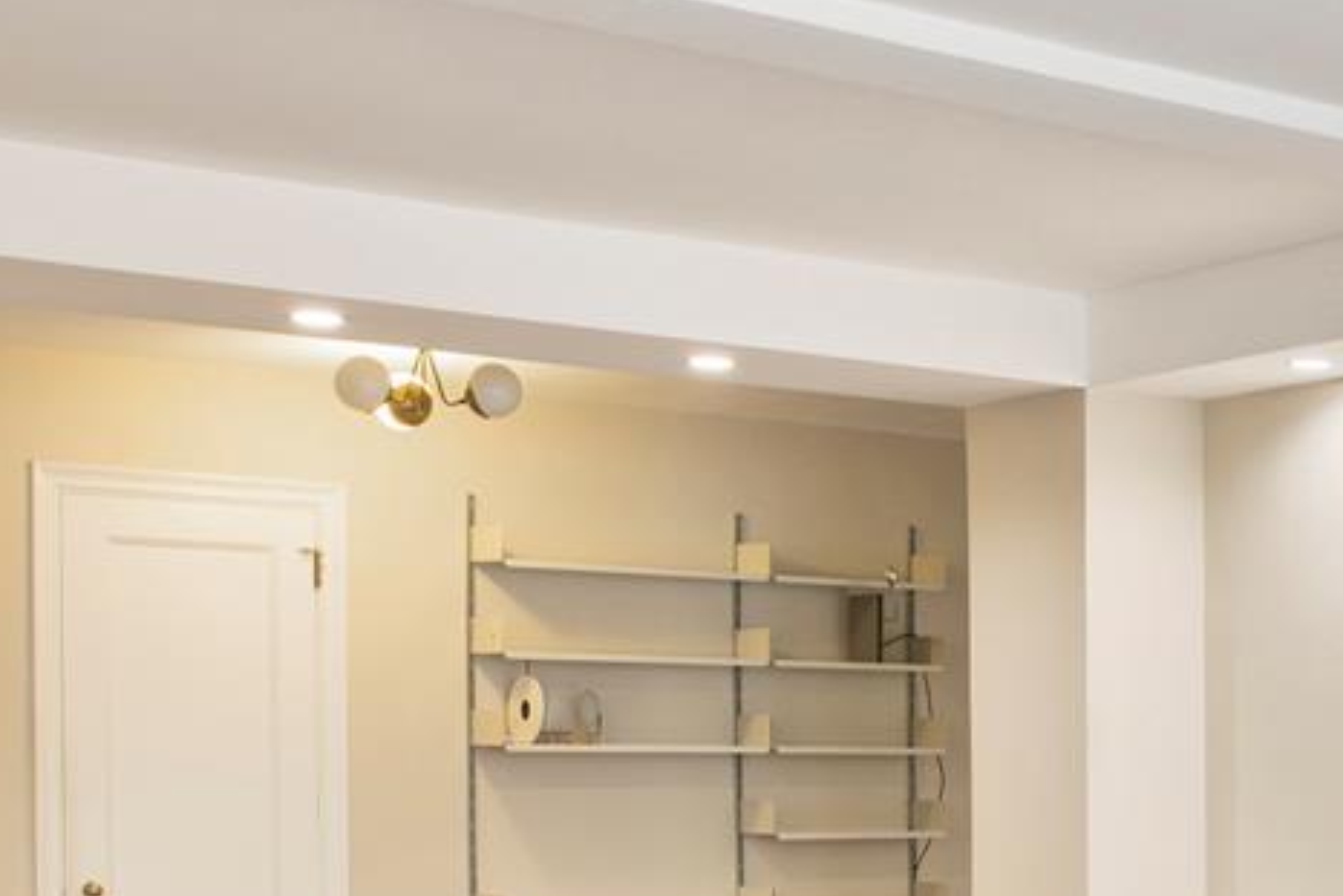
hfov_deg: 26.1
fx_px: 2612
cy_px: 749
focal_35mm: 70
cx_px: 1553
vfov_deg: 19.2
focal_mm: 17
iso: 100
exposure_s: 1.3
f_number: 8
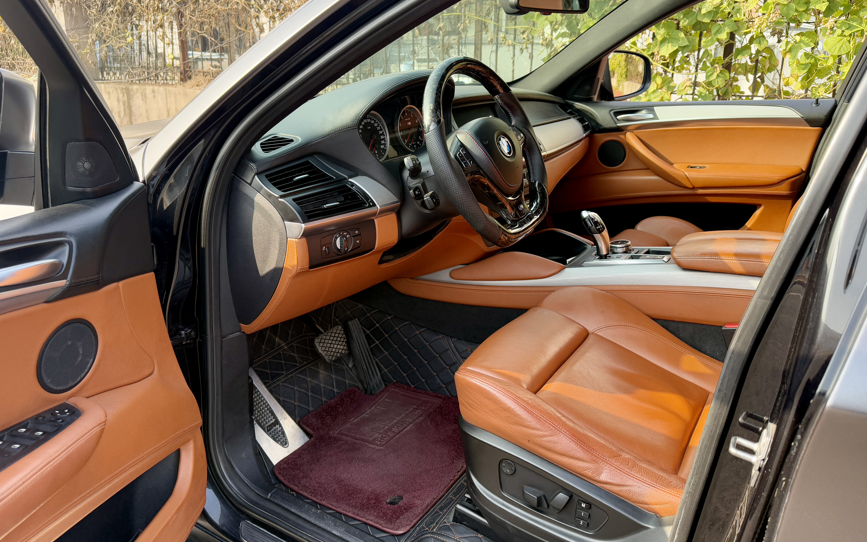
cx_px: 420
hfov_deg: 68.4
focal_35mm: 27
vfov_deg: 45.9
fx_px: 638
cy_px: 236
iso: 100
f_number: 1.78
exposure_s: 1/589
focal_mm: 6.76
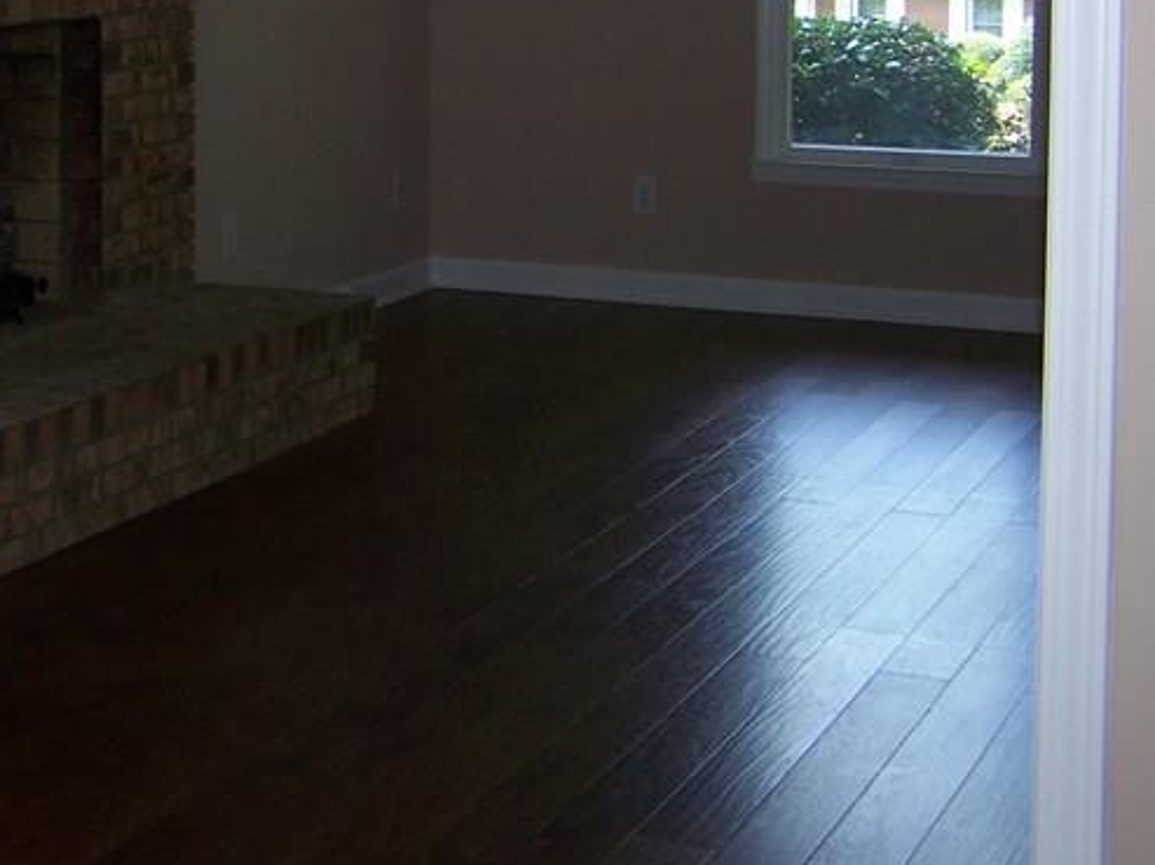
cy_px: 7
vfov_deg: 18.2
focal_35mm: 79
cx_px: 49
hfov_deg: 23.8
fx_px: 2634
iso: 80
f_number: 2.8
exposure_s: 1/60
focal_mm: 6.3
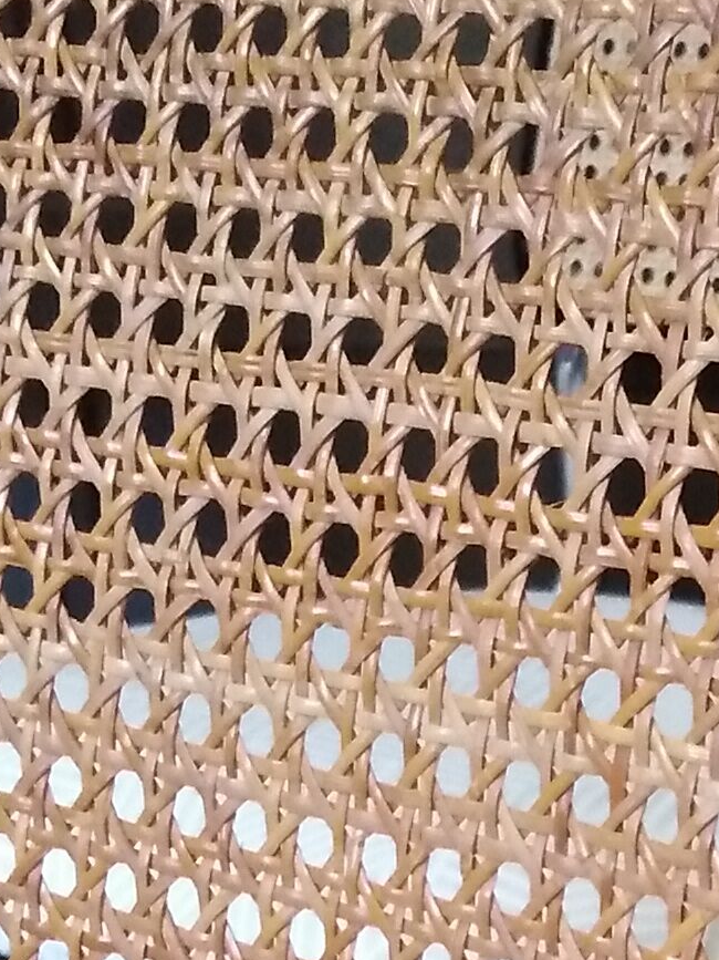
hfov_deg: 12.2
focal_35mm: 120
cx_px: 772
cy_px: 1124
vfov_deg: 15.8
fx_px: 3324
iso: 784
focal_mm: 3.46
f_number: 2.2
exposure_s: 1/15
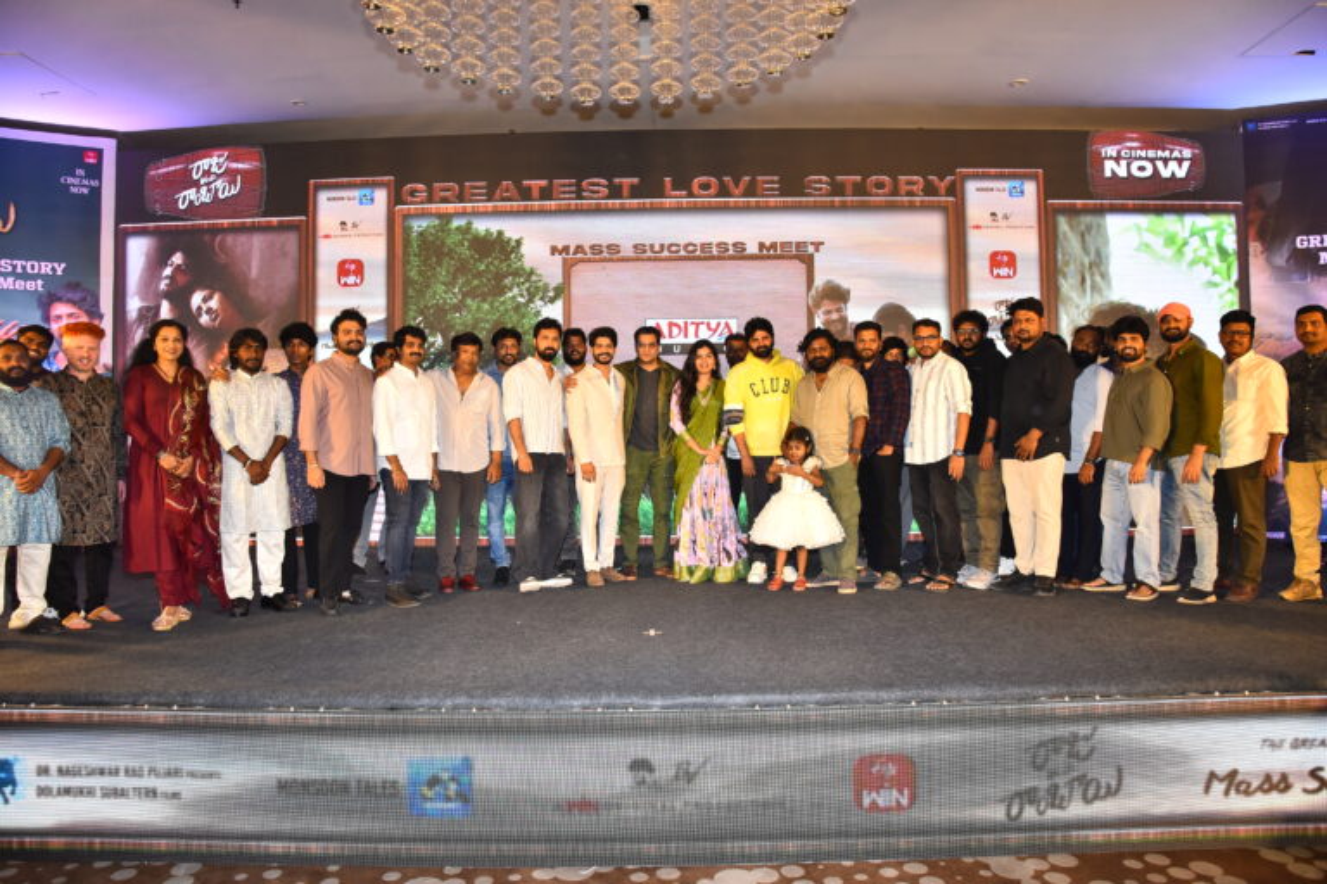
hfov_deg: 73.7
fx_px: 885
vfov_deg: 53.1
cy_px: 442
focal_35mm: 24
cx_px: 664
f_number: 5.6
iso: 1600
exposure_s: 1/125
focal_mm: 24
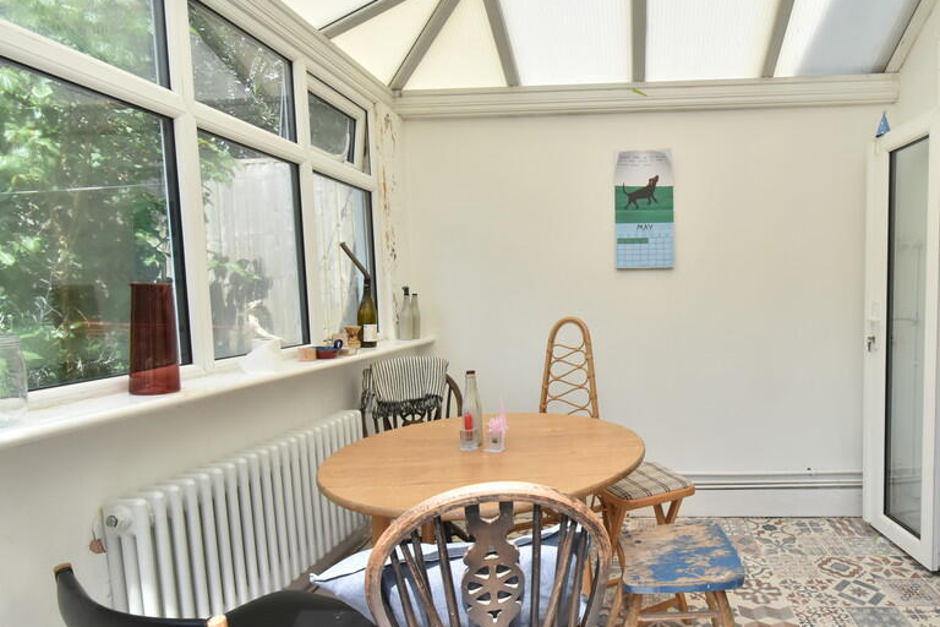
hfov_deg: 81.8
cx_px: 607
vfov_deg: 61.9
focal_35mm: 20
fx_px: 522
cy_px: 317
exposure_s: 1/320
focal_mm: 10
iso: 500
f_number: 9
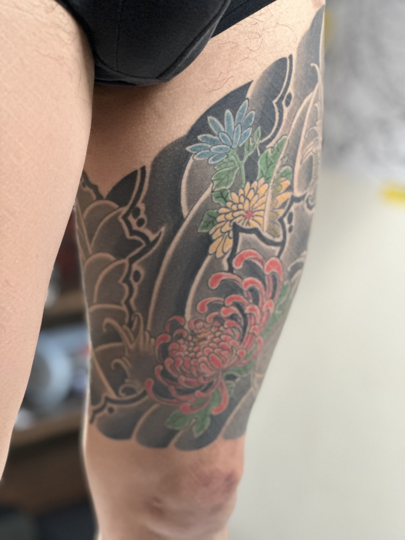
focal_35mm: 77
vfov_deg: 25.3
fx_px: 1201
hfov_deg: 19.1
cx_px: 202
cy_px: 270
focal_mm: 9
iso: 320
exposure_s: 1/30
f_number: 2.8
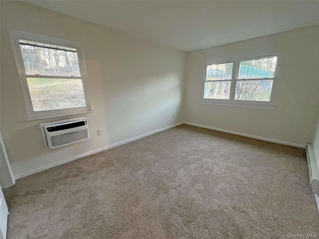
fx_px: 120
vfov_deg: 89.9
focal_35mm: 13
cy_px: 120
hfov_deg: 106.2
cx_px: 160
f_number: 1.8
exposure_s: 1/60
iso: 500
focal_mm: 1.57
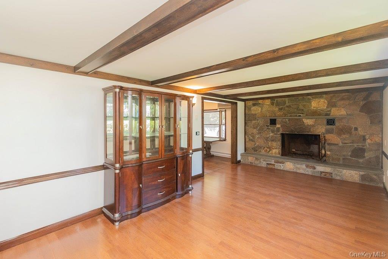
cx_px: 194
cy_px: 130
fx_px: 162
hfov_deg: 100.4
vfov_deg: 77.3
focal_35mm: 15
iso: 1800
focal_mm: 10
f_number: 5.6
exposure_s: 1/60
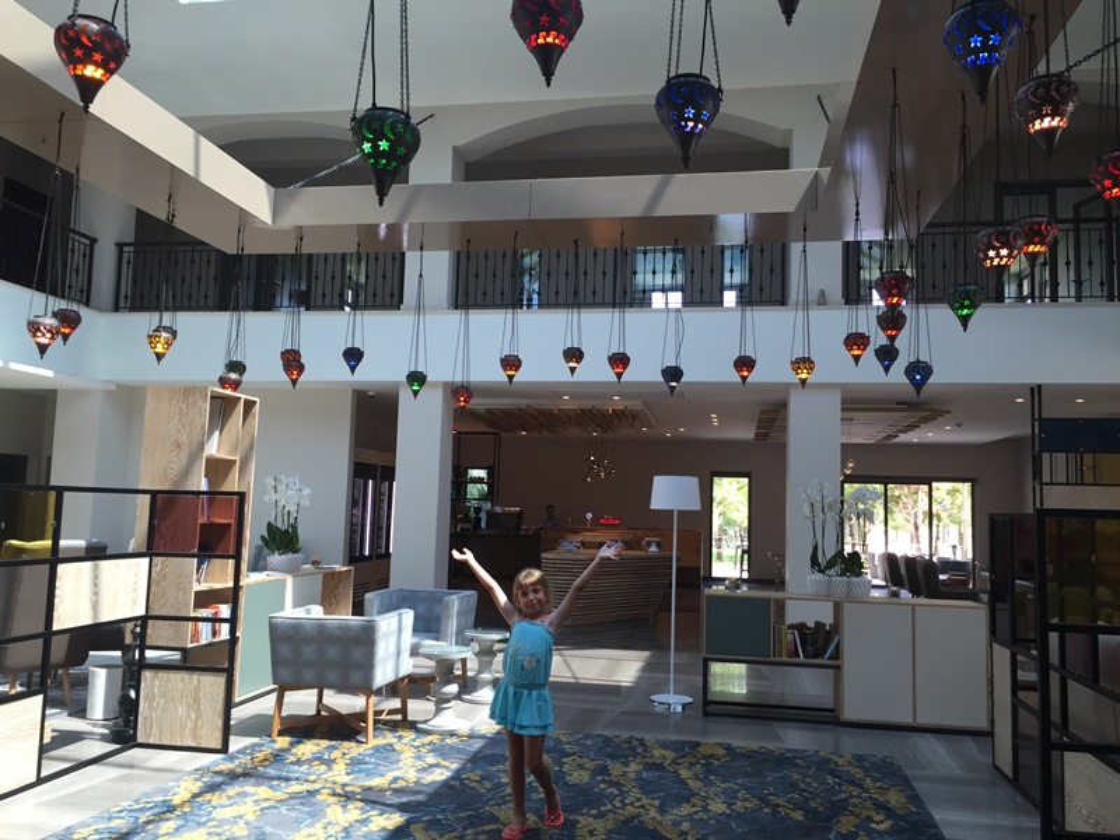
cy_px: 420
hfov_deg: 61.7
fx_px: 938
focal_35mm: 29
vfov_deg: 48.2
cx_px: 560
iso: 50
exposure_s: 1/100
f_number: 2.2
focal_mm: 4.15
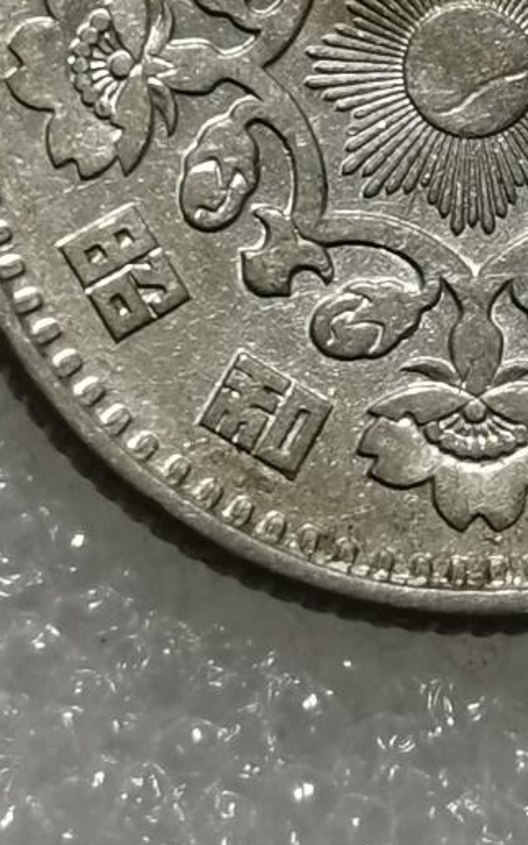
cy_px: -177
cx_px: 387
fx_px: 6053
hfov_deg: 5.0
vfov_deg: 7.9
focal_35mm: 263
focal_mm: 5.58
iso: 64
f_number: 1.8
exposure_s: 1/100
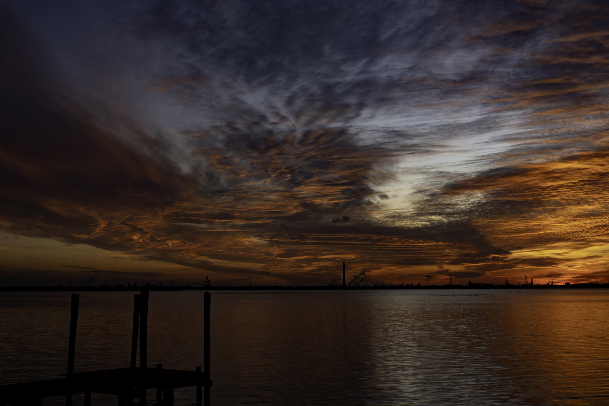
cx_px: 304
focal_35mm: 42
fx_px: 710
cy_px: 203
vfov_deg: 31.9
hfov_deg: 46.4
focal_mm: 15.59
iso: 100
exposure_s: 1/80
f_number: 5.6
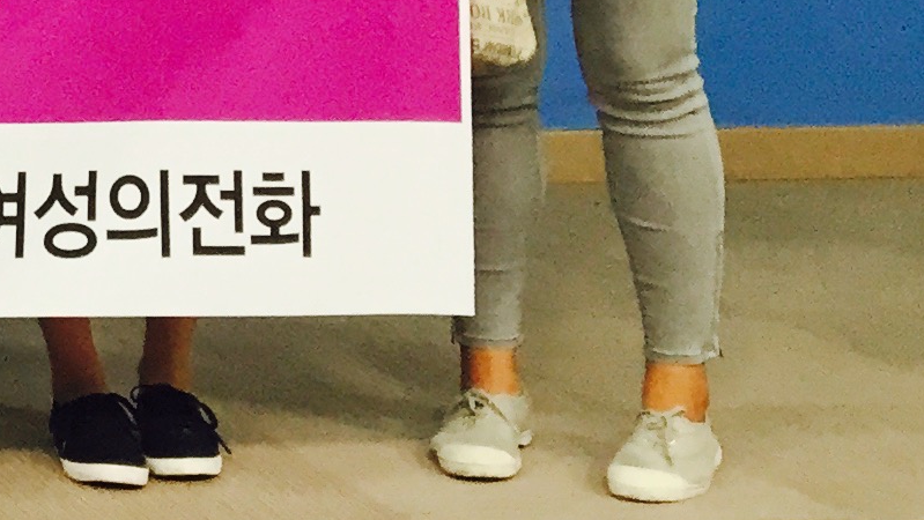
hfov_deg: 14.7
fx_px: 3162
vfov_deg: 8.7
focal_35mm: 129
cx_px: -709
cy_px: -662
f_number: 2.2
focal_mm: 4.15
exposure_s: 1/30
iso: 40
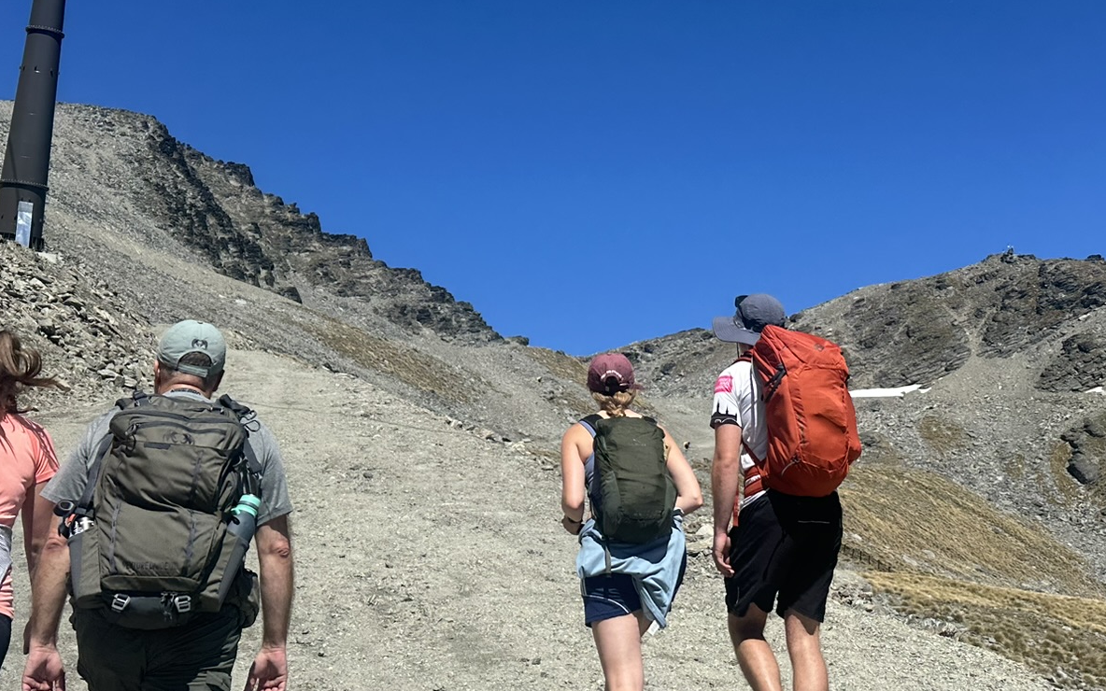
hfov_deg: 45.2
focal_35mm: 44
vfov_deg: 29.2
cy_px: 294
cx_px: 617
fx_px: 1326
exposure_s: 1/5848
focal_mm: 6.86
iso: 80
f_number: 1.78
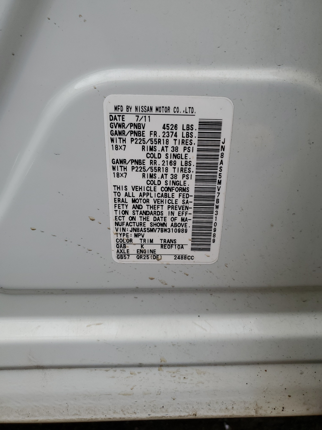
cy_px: 215
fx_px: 322
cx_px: 161
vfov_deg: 67.3
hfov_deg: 53.1
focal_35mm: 26
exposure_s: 1/909
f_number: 1.5
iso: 50
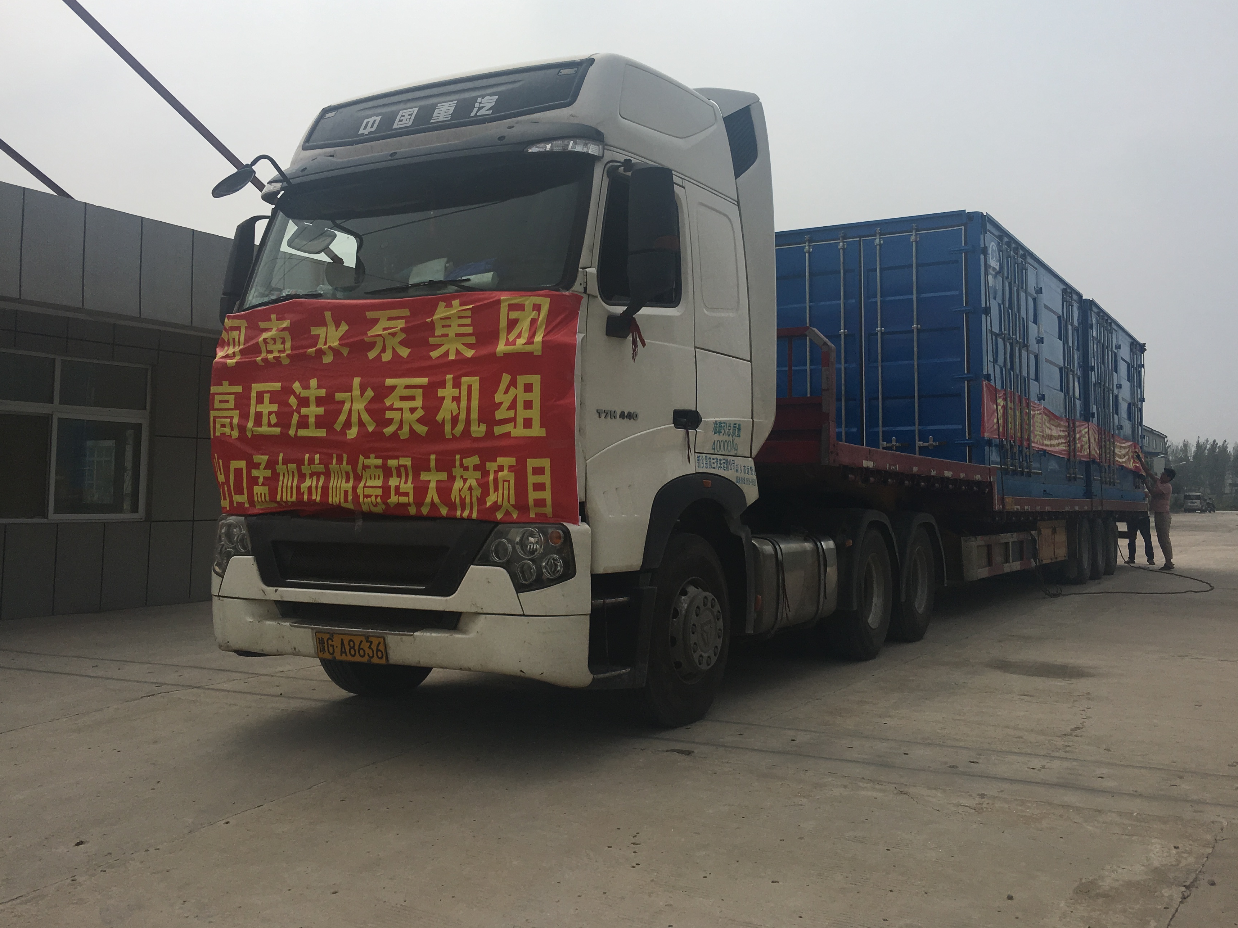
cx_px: 609
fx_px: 1216
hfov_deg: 54.0
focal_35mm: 34
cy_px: 409
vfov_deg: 41.7
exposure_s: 1/4808
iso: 25
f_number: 2.2
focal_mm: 4.15
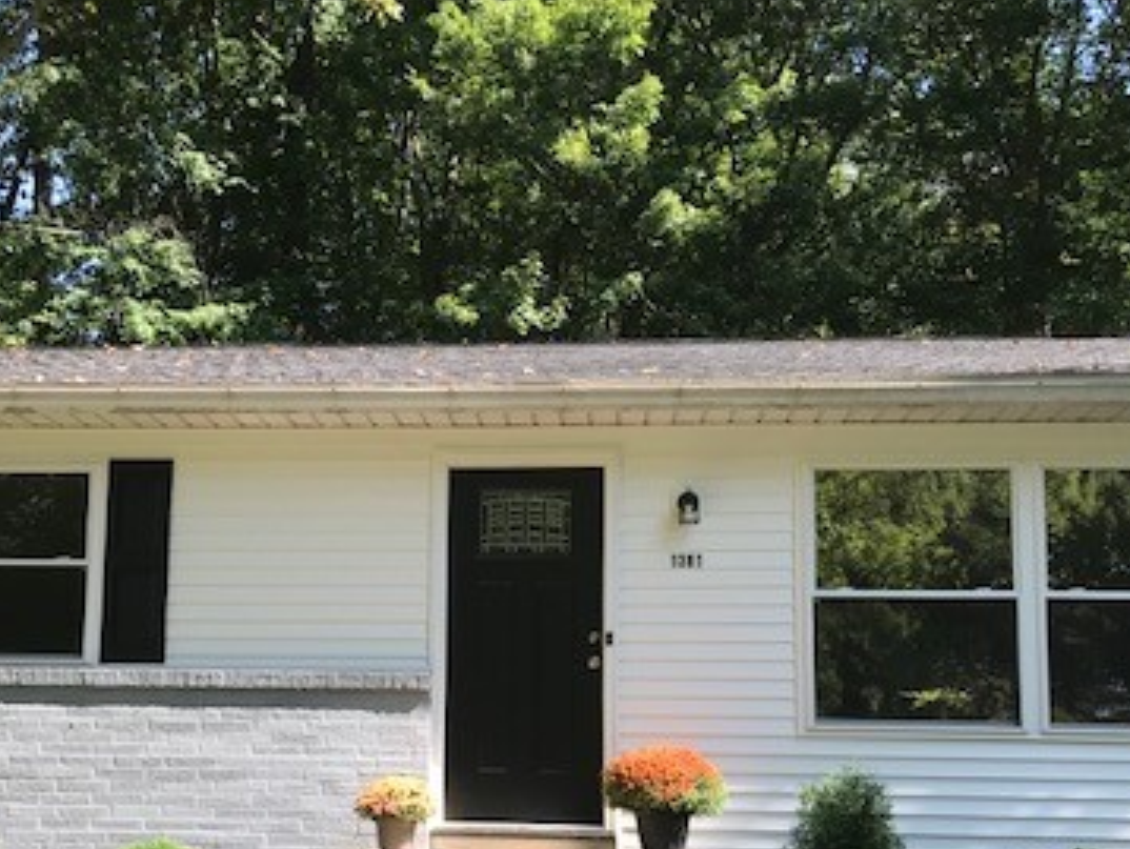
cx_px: 420
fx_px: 1633
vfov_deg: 28.8
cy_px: 606
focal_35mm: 50
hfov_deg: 37.9
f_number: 1.8
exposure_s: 1/433
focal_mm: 3.99
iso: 20
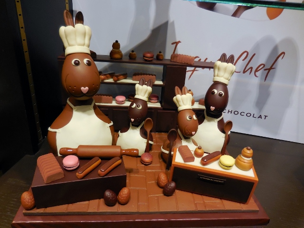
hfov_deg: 69.4
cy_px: 114
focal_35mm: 25
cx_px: 152
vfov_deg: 54.9
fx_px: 220
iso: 280
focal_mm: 4.5
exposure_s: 1/30
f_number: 3.3
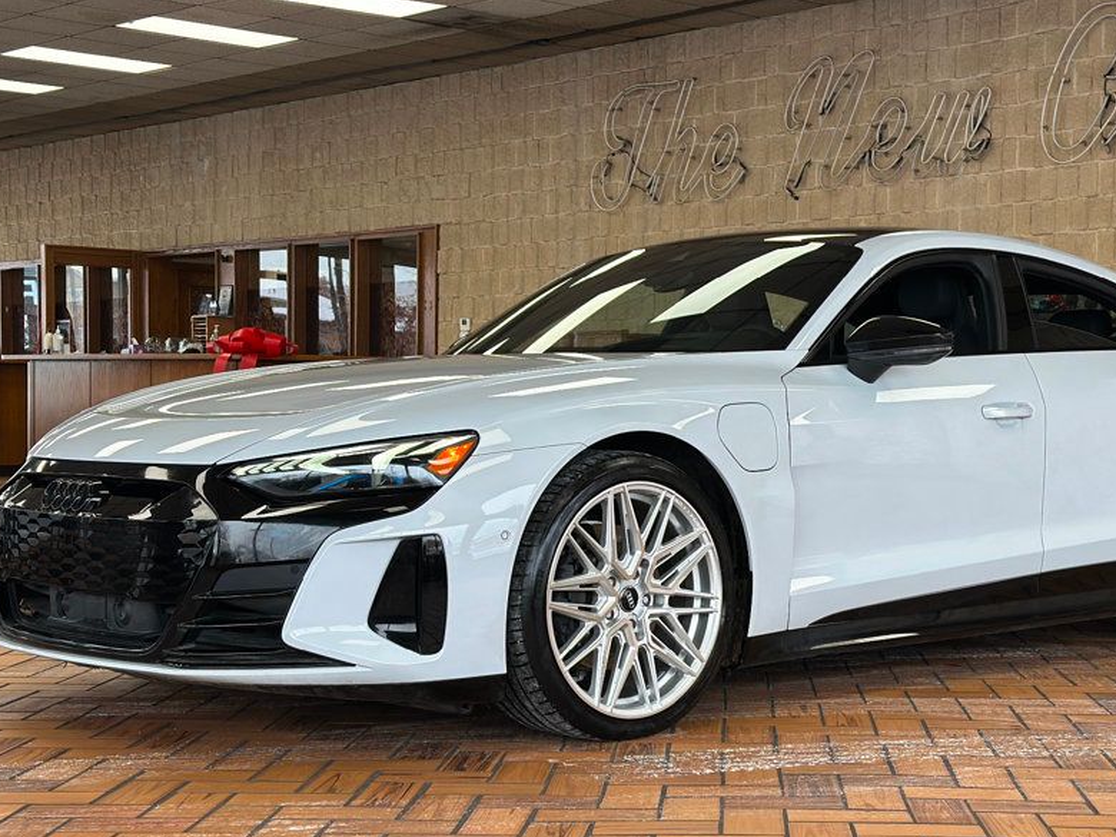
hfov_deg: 30.6
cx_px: 664
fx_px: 2031
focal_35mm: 63
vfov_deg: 23.3
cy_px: 455
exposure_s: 1/245
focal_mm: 6.86
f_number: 1.78
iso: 80
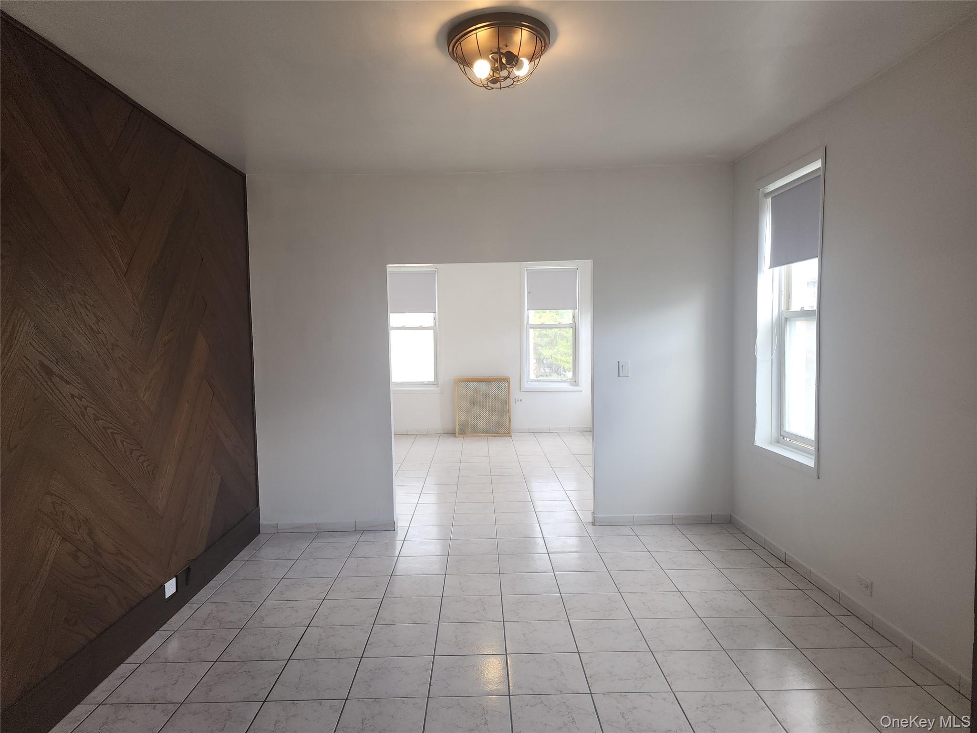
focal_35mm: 23
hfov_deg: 73.9
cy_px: 366
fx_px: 649
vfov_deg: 58.9
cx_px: 488
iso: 25
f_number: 1.8
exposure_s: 1/60
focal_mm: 6.4
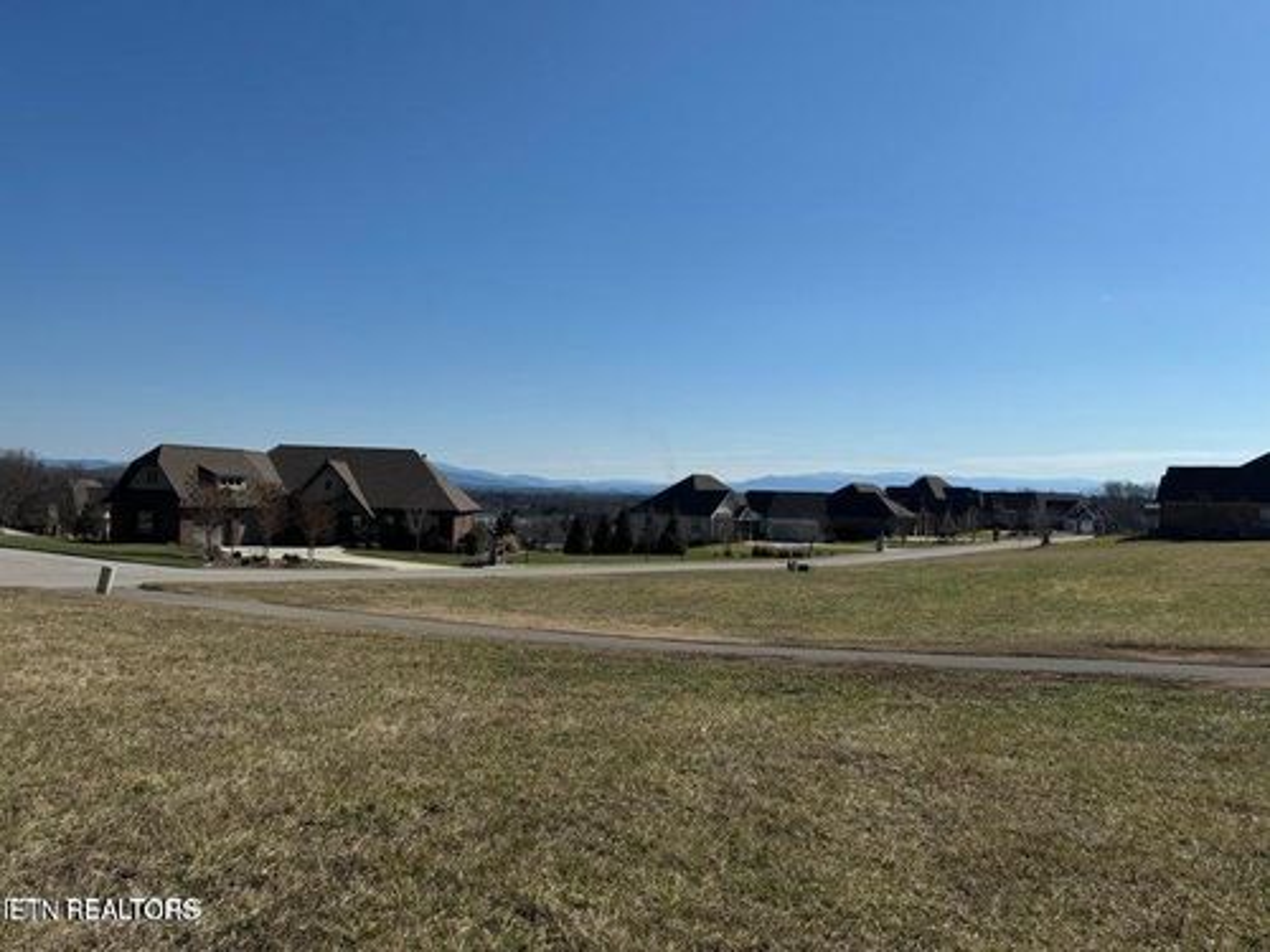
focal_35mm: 24
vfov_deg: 56.8
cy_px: 476
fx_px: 881
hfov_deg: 71.6
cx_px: 635
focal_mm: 6.86
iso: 80
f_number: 1.78
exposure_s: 1/9009
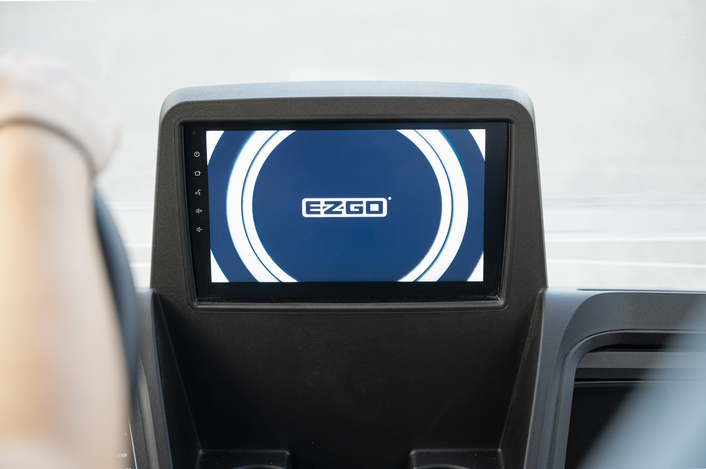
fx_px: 1371
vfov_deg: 19.4
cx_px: 353
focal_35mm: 70
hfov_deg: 28.9
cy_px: 234
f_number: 3.5
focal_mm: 70
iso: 500
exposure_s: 1/60
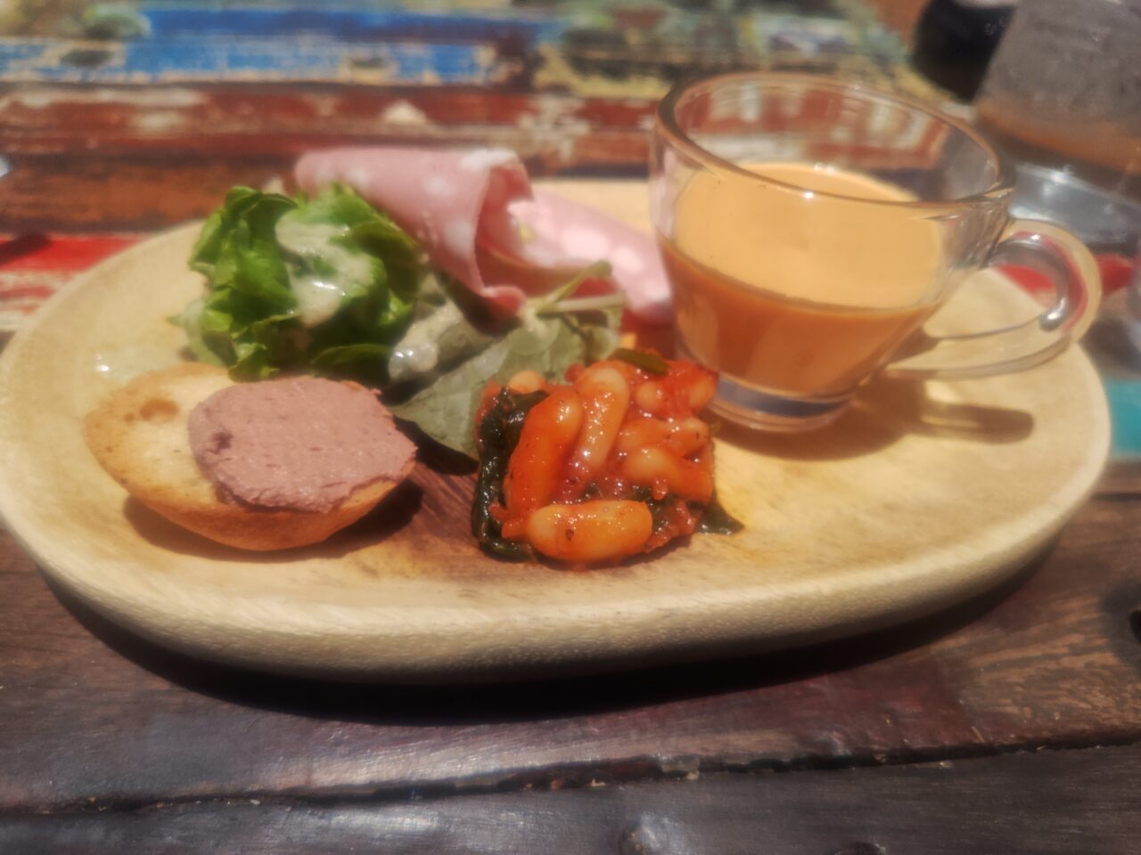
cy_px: 428
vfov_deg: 58.9
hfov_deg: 73.9
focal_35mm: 23
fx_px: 758
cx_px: 570
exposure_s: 1/50
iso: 238
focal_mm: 5.56
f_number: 1.9
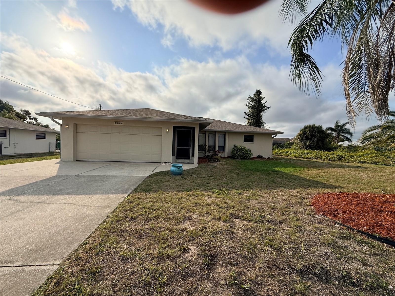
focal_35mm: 14
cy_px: 148
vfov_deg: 85.7
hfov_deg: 102.1
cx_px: 198
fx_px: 160
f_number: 2.2
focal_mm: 2.22
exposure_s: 1/4762
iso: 80
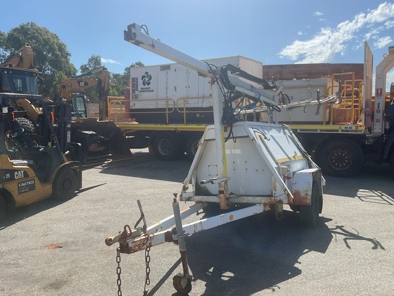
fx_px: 330
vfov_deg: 48.2
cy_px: 148
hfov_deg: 61.7
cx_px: 197
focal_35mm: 29
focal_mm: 3
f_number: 1.8
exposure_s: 1/2141
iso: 16
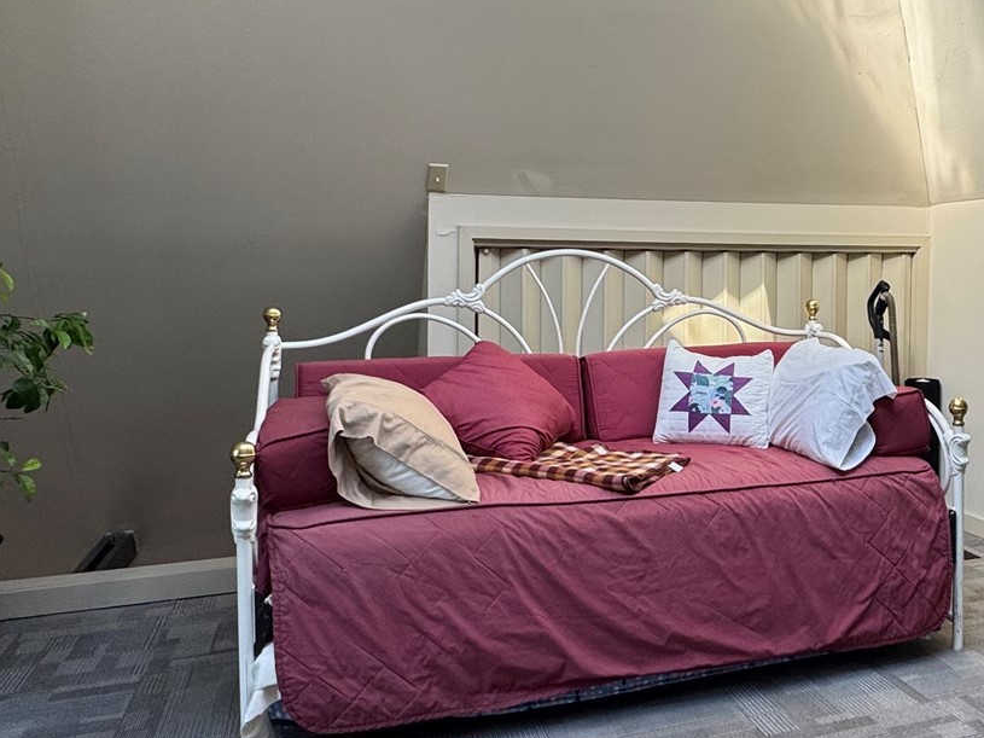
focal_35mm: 33
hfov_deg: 53.7
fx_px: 938
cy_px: 307
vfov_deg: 42.8
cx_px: 694
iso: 80
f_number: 2.2
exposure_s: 1/120
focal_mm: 2.22
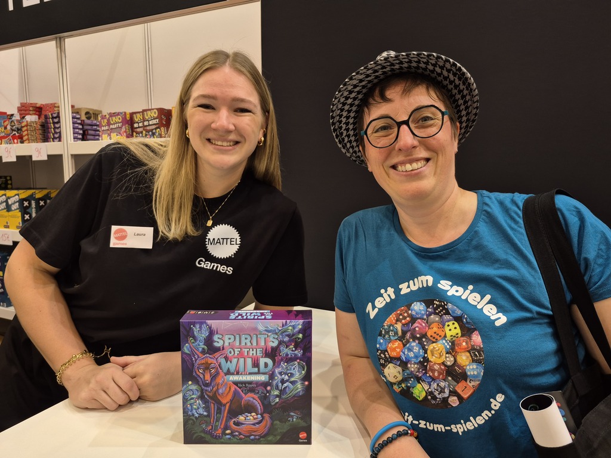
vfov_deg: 58.9
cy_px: 229
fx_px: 406
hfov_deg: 73.9
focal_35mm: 23
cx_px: 306
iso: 160
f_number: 1.8
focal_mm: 5.4
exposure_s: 1/100
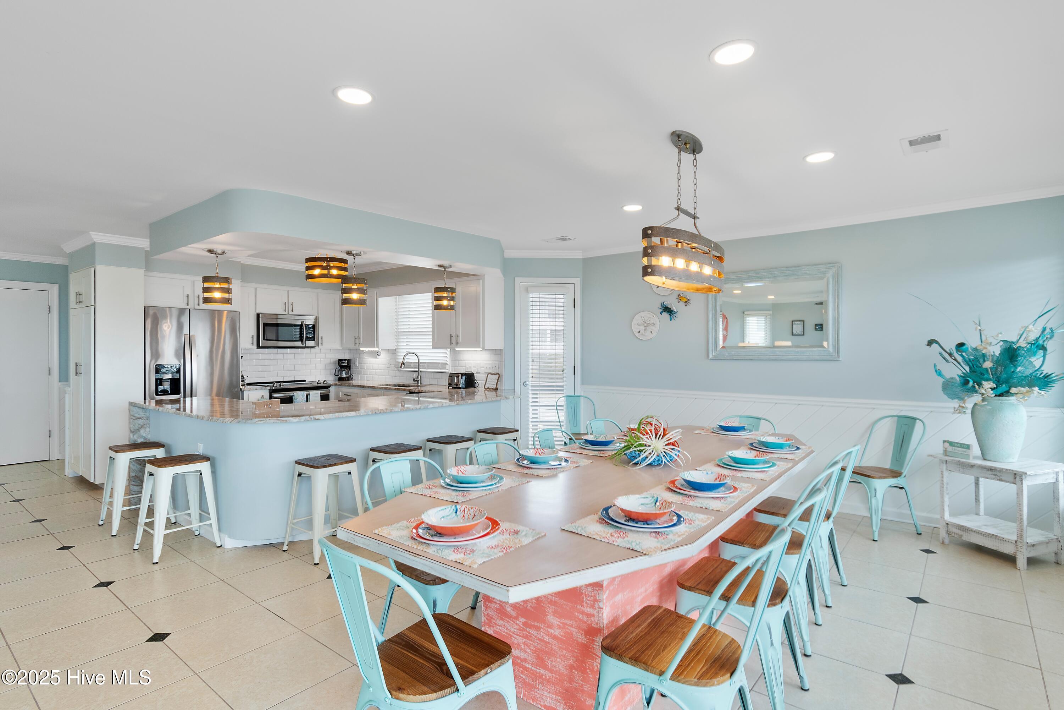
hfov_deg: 90.0
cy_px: 355
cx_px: 532
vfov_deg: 67.4
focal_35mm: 18
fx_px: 532
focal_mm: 12
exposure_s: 1/25
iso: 100
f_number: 4.8
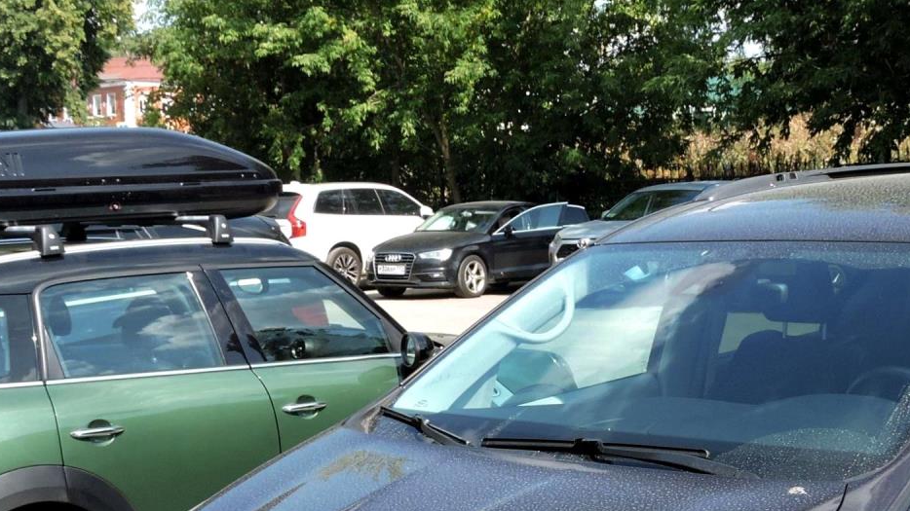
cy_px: 464
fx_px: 1689
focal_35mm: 70
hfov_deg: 30.1
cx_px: 555
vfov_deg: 17.0
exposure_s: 1/400
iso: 100
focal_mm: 5.4
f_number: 3.5
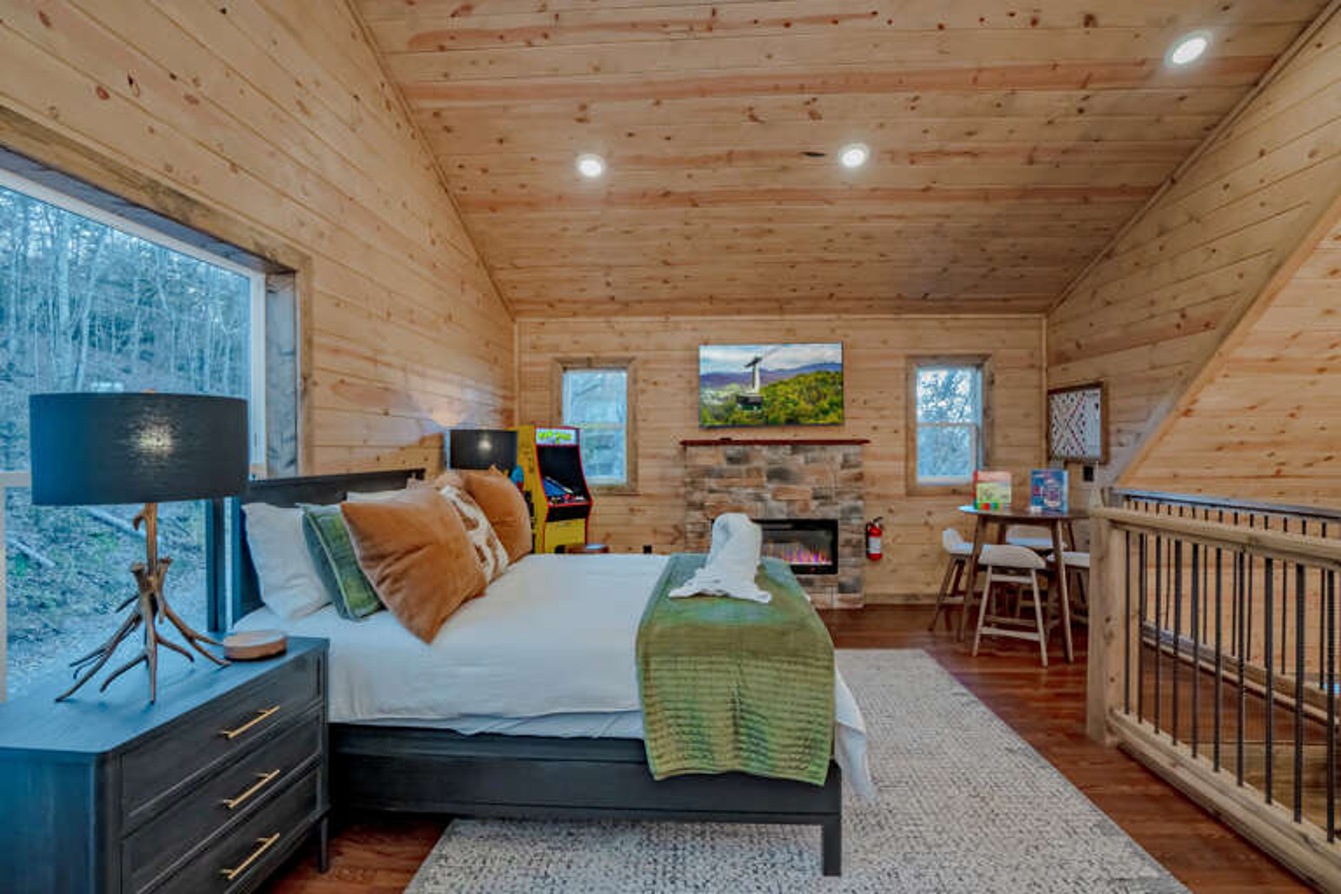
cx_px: 670
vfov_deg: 73.7
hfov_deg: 96.7
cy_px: 447
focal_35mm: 16
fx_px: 596
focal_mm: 16
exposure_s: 1/80
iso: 2000
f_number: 7.1
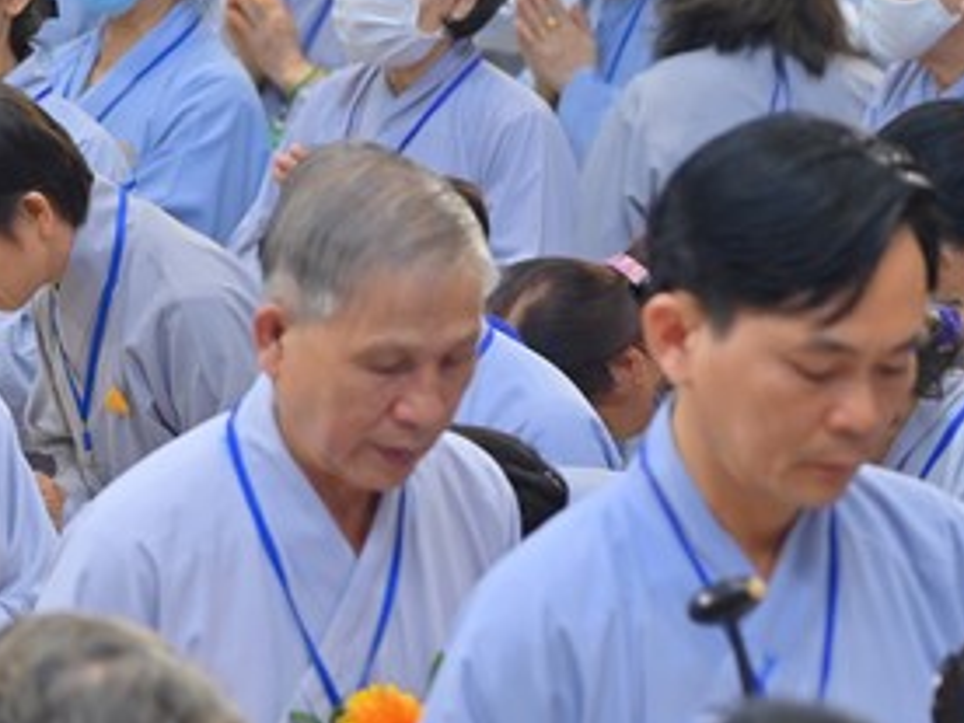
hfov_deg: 7.2
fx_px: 7575
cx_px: -80
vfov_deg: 5.5
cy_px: 393
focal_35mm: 272
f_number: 4.5
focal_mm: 120
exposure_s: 1/100
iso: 1000
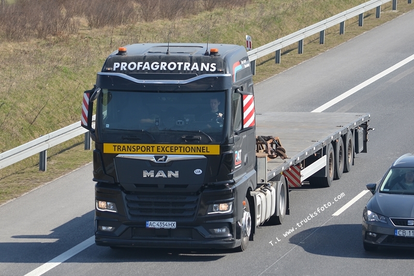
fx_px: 2328
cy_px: 138
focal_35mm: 202
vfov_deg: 6.8
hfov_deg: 10.2
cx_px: 207
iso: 180
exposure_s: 1/800
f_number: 5.6
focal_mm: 135
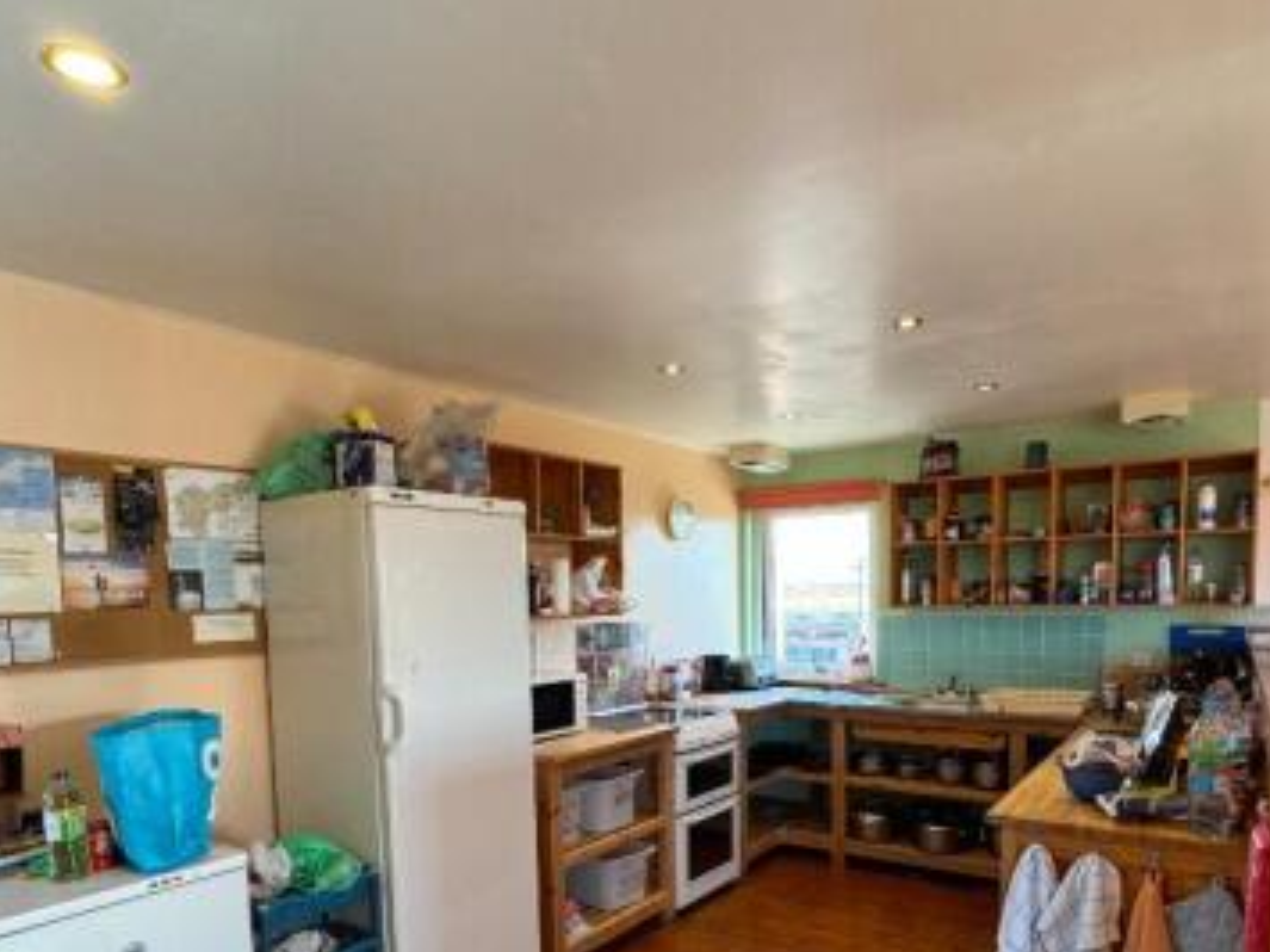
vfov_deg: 57.2
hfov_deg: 73.8
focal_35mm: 23
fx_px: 844
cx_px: 685
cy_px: 657
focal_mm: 2.22
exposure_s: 1/99
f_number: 2.2
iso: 125
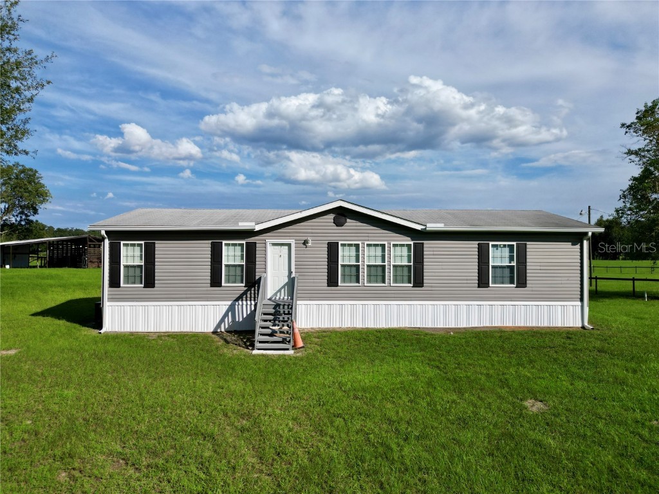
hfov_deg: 71.6
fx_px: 457
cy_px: 247
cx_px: 330
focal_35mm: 24
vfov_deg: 56.8
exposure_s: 1/4000
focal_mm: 6.72
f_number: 1.7
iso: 100
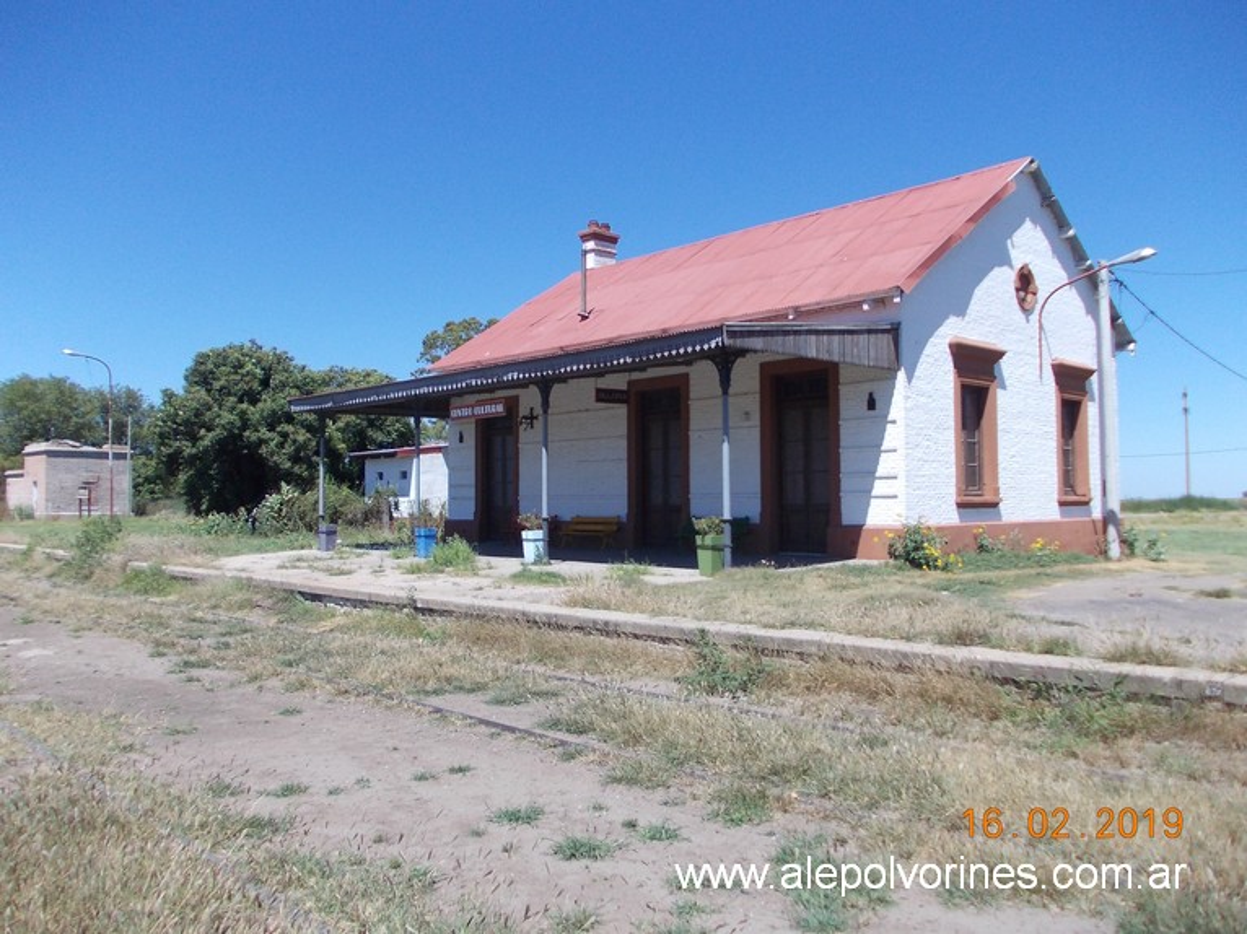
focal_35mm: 28
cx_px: 624
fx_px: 1008
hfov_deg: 63.5
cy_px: 467
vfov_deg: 49.7
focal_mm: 4
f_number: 5.4
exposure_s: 1/320
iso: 80
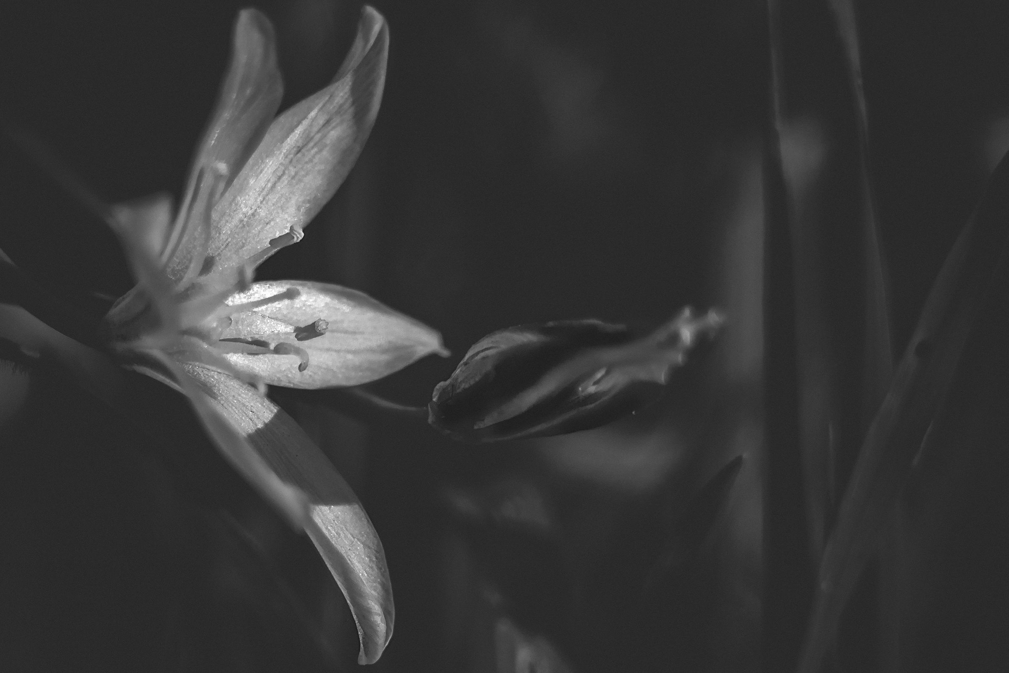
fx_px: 8408
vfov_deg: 4.6
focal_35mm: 300
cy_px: 336
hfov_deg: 6.9
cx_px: 504
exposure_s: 1/1000
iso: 100
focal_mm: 200
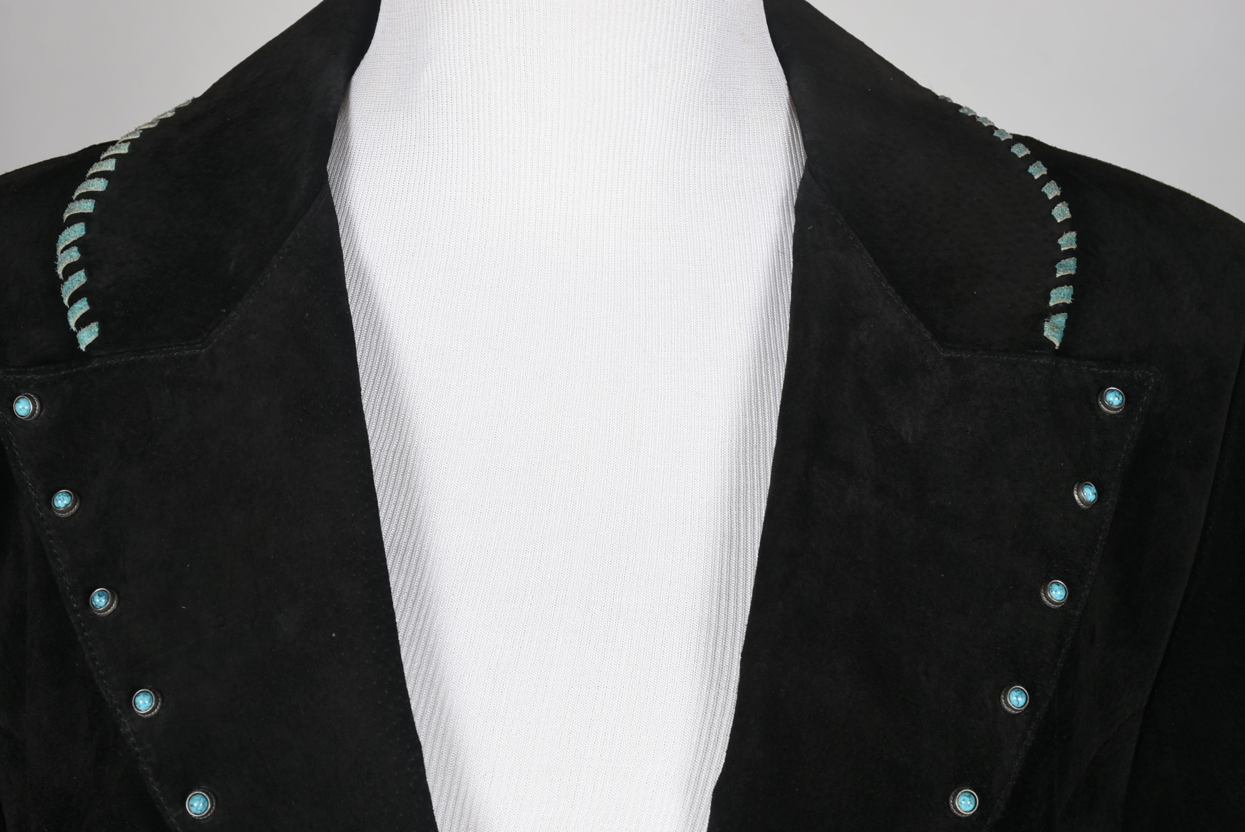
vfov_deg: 20.2
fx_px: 2336
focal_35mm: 68
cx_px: 622
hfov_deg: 29.8
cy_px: 416
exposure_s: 1/125
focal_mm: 45
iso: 200
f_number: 10
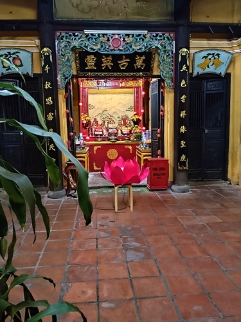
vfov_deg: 61.7
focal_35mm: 29
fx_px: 269
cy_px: 161
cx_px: 120
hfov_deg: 48.2
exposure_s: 1/20
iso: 1250
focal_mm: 4.22
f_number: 1.8
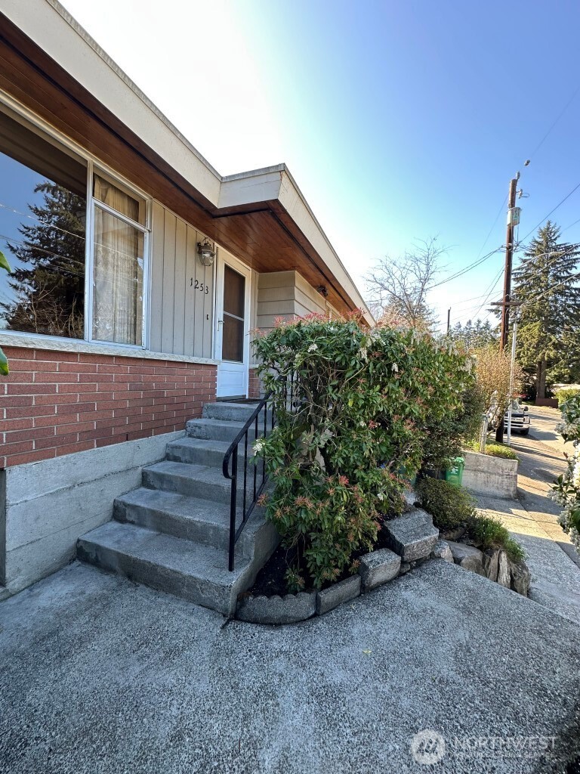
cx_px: 290
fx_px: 313
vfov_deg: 102.1
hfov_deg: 85.7
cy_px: 387
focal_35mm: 14
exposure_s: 1/110
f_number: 2.2
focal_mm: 2.22
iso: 40
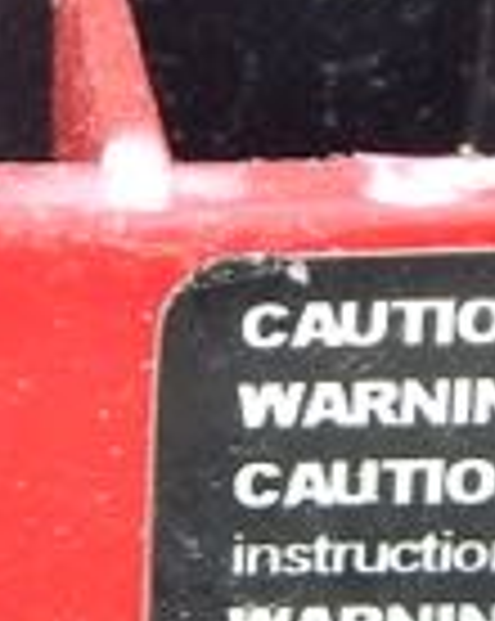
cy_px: 405
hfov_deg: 6.2
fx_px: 4552
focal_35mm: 248
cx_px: 36
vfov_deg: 7.8
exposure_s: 1/125
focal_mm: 6.1
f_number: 3.3
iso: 400
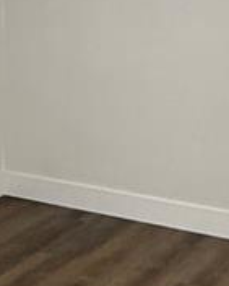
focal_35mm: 93
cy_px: 210
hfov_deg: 16.5
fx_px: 787
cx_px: 65
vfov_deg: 20.4
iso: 320
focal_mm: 2.22
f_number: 2.2
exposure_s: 1/120
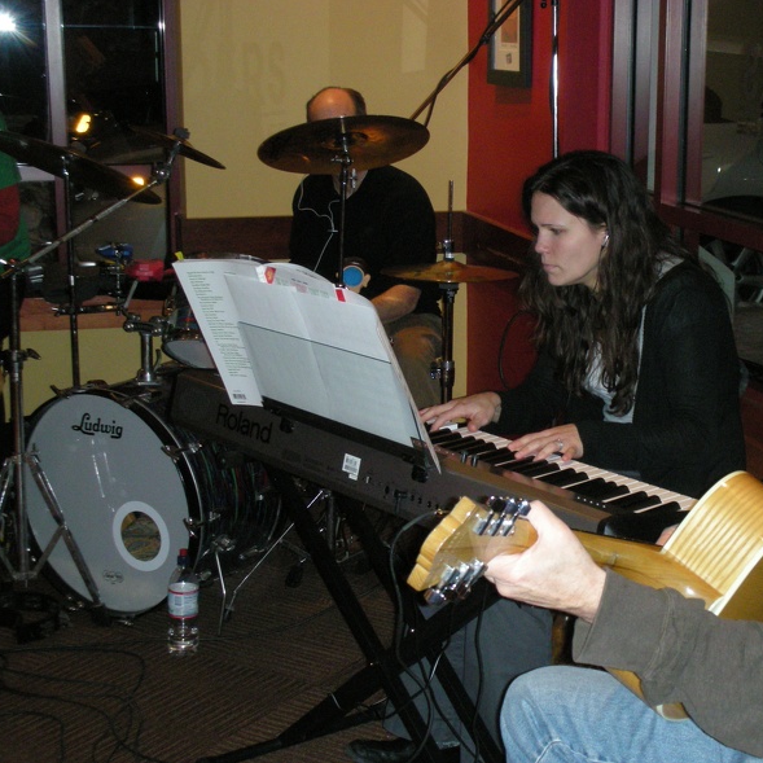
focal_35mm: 63
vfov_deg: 27.3
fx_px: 1571
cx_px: 472
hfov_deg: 27.2
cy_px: 380
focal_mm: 8.8
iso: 306
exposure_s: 1/60
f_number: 3.5
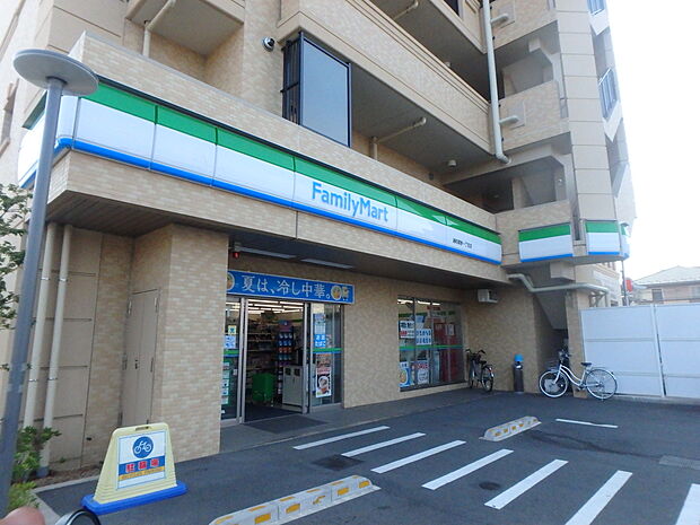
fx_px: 425
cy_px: 262
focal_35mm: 21
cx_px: 350
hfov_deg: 79.0
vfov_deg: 63.4
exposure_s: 1/640
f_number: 6
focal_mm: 3.7
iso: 800
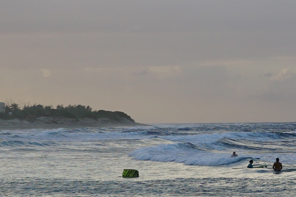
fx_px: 2064
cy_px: 94
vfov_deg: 5.5
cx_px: 375
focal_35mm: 251
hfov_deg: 8.1
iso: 100
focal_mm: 35
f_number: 8
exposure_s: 1/125
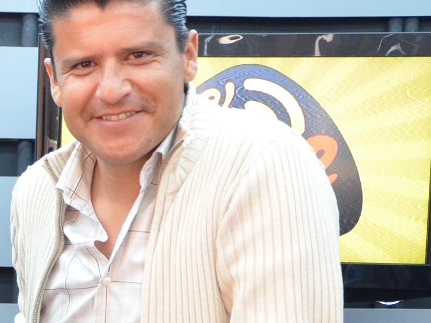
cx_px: -150
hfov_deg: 12.7
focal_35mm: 150
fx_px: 1868
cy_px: 324
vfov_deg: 9.8
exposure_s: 1/80
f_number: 4.2
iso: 2500
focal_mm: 34
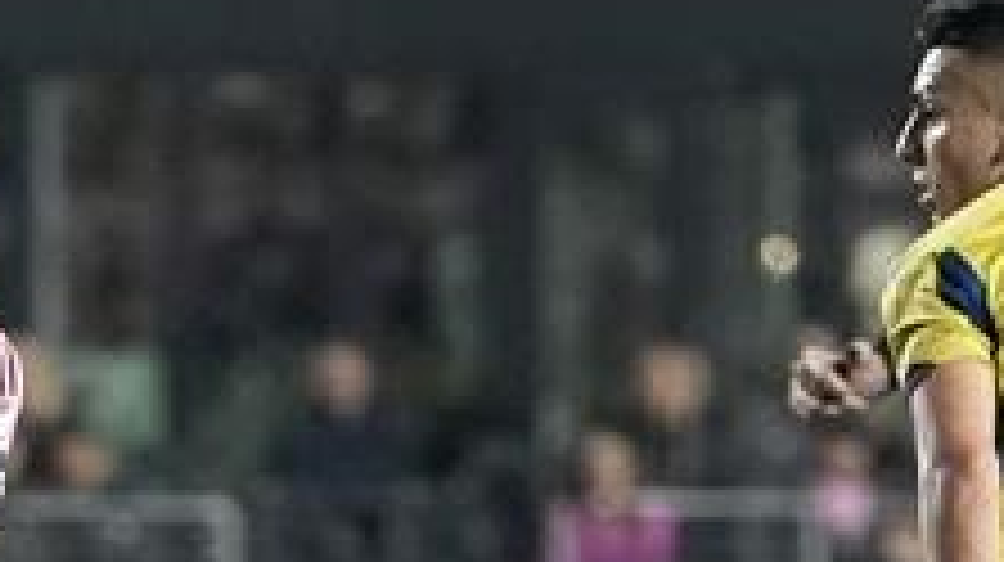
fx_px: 23434
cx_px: 819
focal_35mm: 881
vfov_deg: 1.4
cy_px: 758
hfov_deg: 2.5
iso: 5000
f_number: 2.8
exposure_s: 1/1600
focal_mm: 192
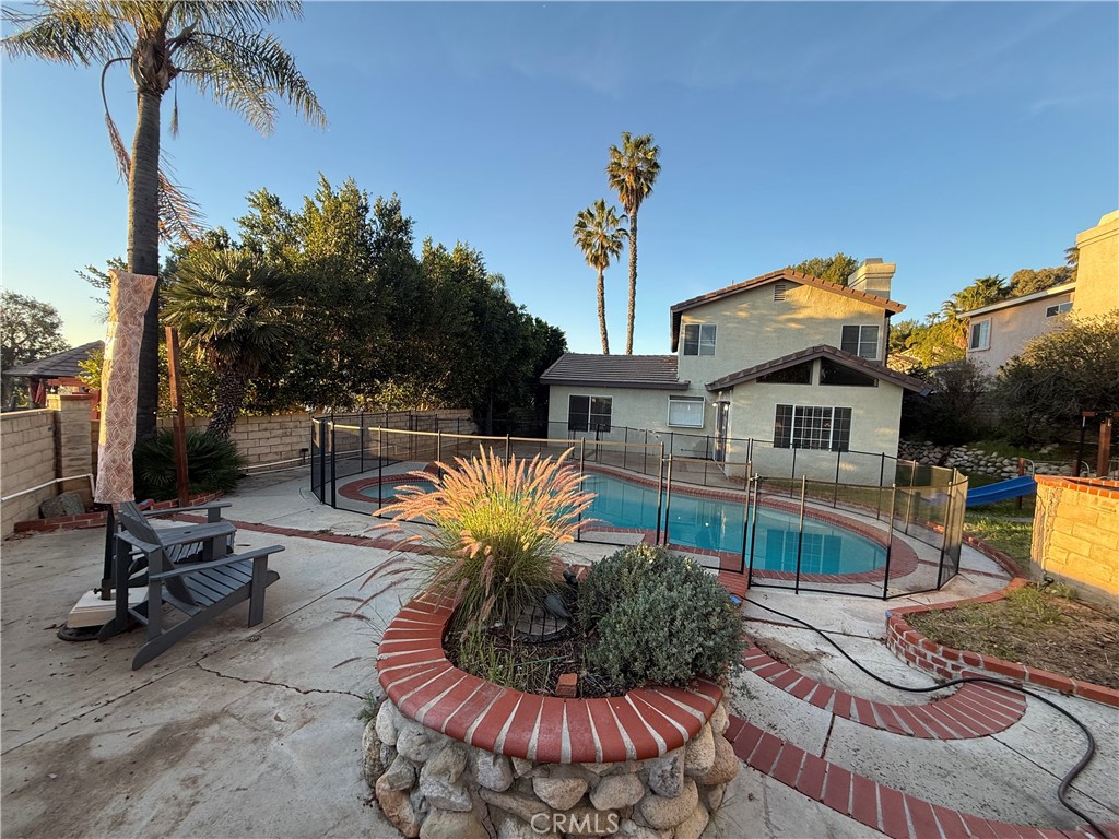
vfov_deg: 85.7
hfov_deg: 102.1
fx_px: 453
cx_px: 560
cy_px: 420
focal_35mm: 14
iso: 50
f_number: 2.2
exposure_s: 1/197
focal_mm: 2.22
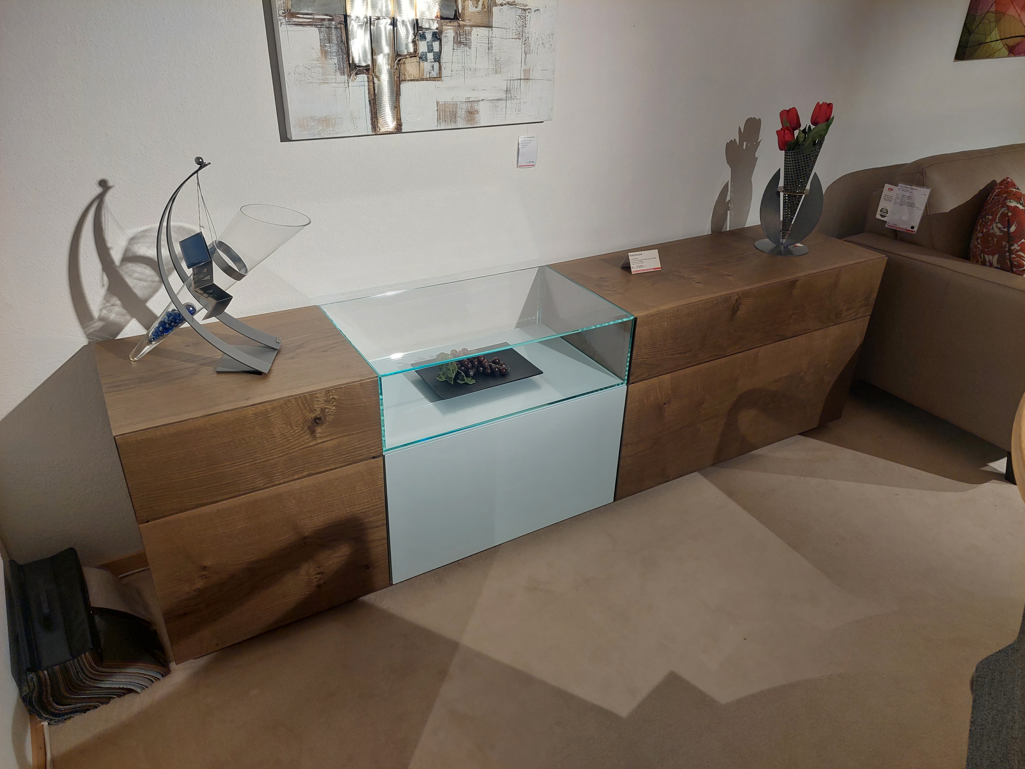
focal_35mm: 25
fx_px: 740
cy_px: 384
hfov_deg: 69.4
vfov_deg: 54.9
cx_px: 512
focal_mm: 5.23
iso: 50
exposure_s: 1/50
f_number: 1.8
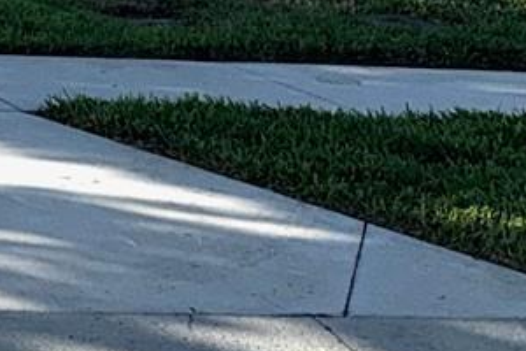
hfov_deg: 11.8
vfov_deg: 9.6
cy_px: -353
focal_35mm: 133
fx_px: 1943
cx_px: -821
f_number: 1.78
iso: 50
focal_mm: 6.76
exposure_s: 1/6410
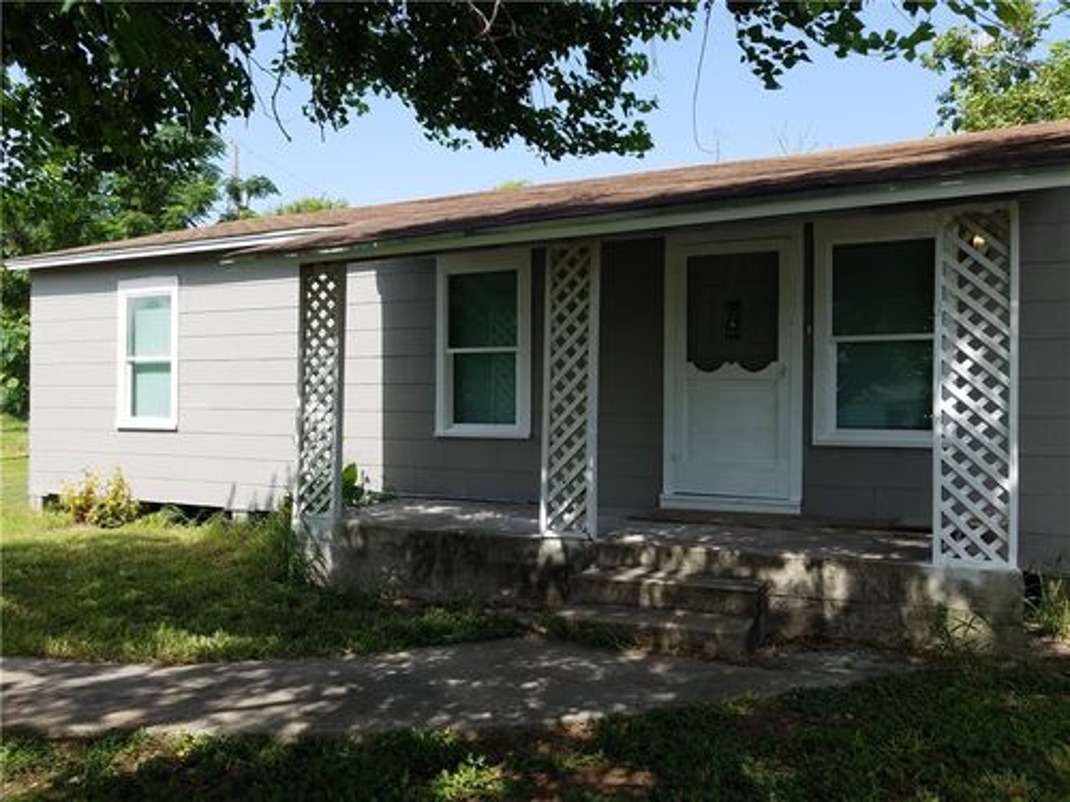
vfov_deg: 53.1
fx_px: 804
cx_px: 535
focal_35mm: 26
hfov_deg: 67.3
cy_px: 401
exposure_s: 1/1324
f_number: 1.7
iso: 50
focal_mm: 4.2
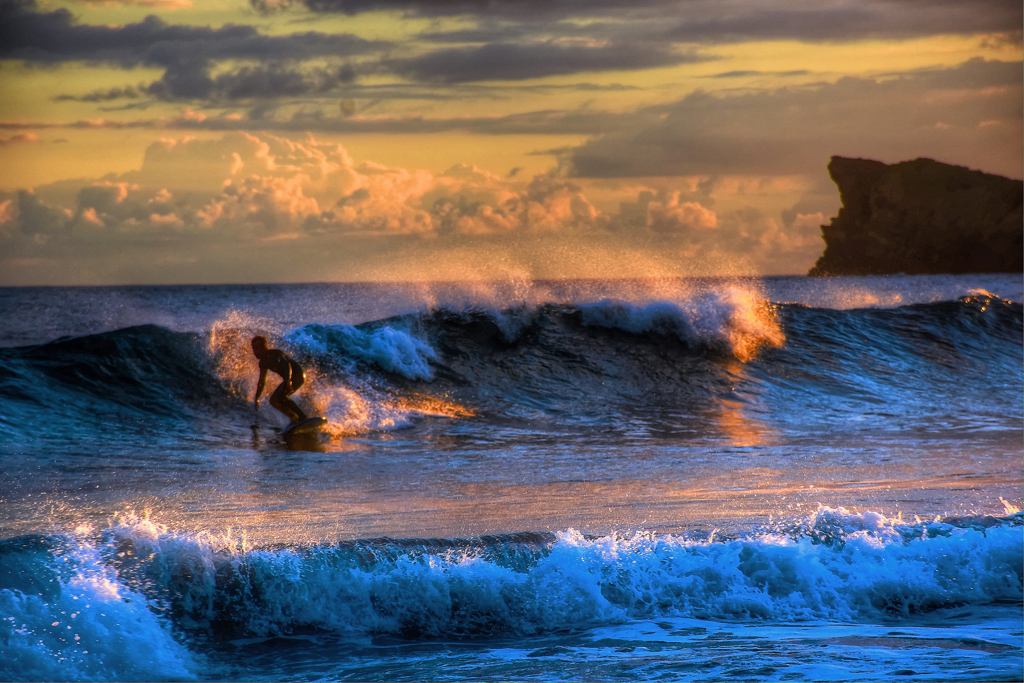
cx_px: 512
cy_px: 342
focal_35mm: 210
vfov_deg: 6.5
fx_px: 5972
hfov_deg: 9.8
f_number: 7.1
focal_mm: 140
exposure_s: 1/250
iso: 100
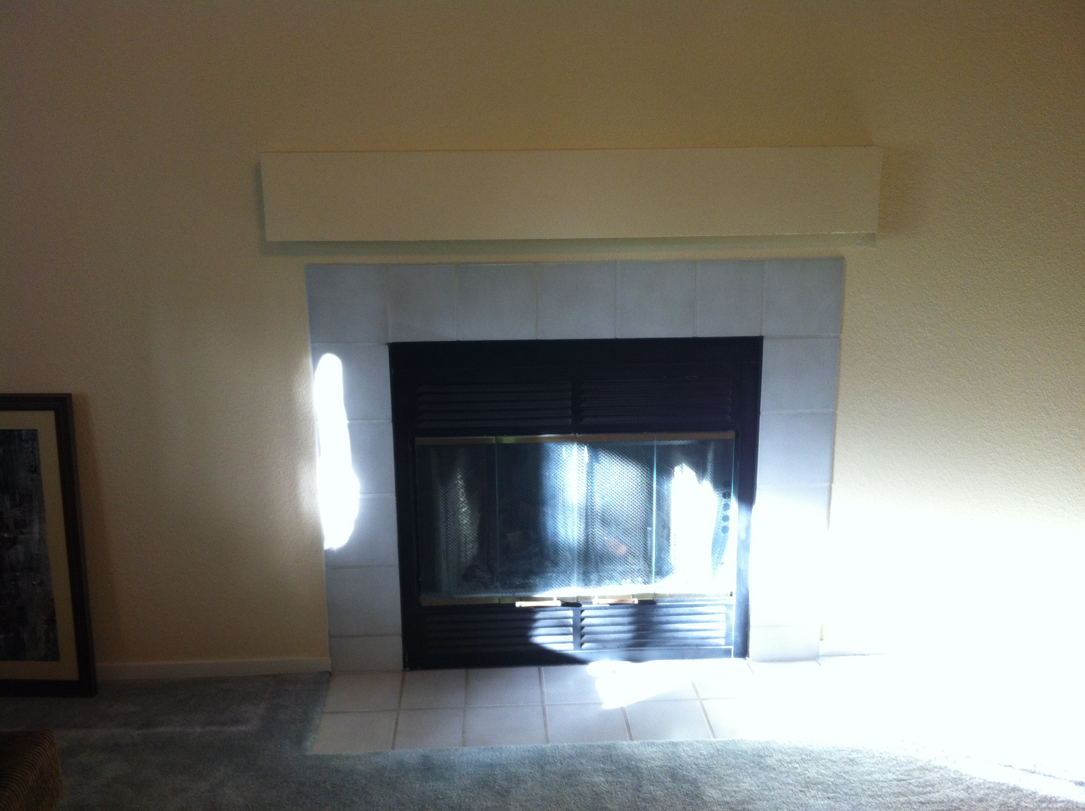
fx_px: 1095
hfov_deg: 52.7
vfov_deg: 40.6
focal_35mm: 35
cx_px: 542
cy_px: 406
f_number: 2.8
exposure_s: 1/15
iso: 100
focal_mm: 3.85
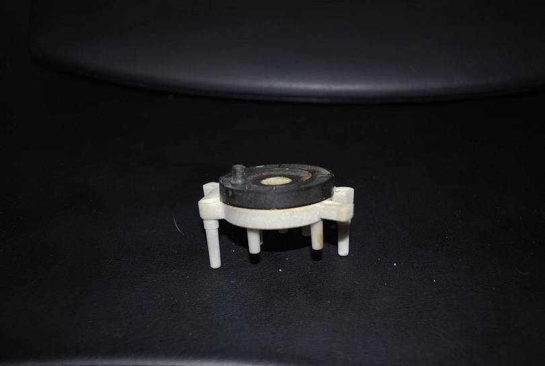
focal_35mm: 39
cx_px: 272
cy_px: 183
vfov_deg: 34.4
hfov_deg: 49.5
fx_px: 592
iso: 200
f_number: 4.5
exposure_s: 1/60
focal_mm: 26
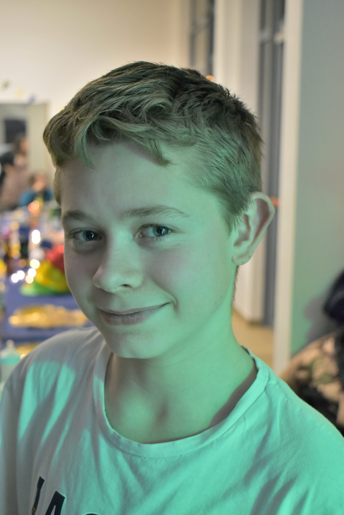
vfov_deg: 37.8
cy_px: 258
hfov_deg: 25.8
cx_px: 172
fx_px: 752
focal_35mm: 52
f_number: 4.5
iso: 1600
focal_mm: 35
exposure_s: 1/30
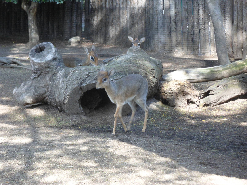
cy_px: 92
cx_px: 124
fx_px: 1434
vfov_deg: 7.4
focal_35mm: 201
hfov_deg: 9.8
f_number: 5.6
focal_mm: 36.2
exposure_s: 1/60
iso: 160
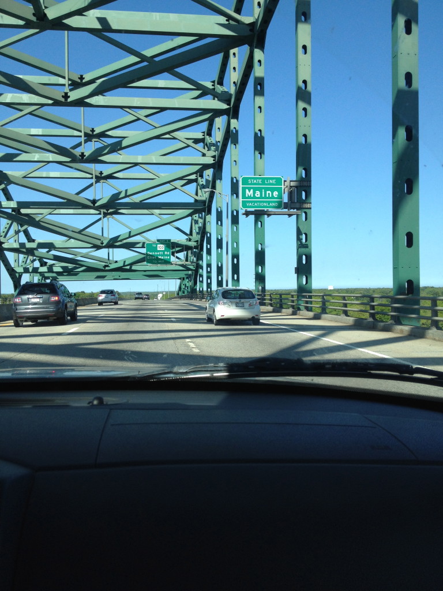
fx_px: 597
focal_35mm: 35
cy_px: 296
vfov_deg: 52.6
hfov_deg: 40.7
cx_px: 222
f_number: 2.4
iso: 50
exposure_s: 1/935
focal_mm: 4.28
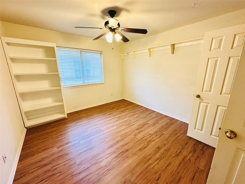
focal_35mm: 14
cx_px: 122
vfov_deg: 85.7
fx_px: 99
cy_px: 92
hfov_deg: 102.1
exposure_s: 1/120
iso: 320
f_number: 2.2
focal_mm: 2.22
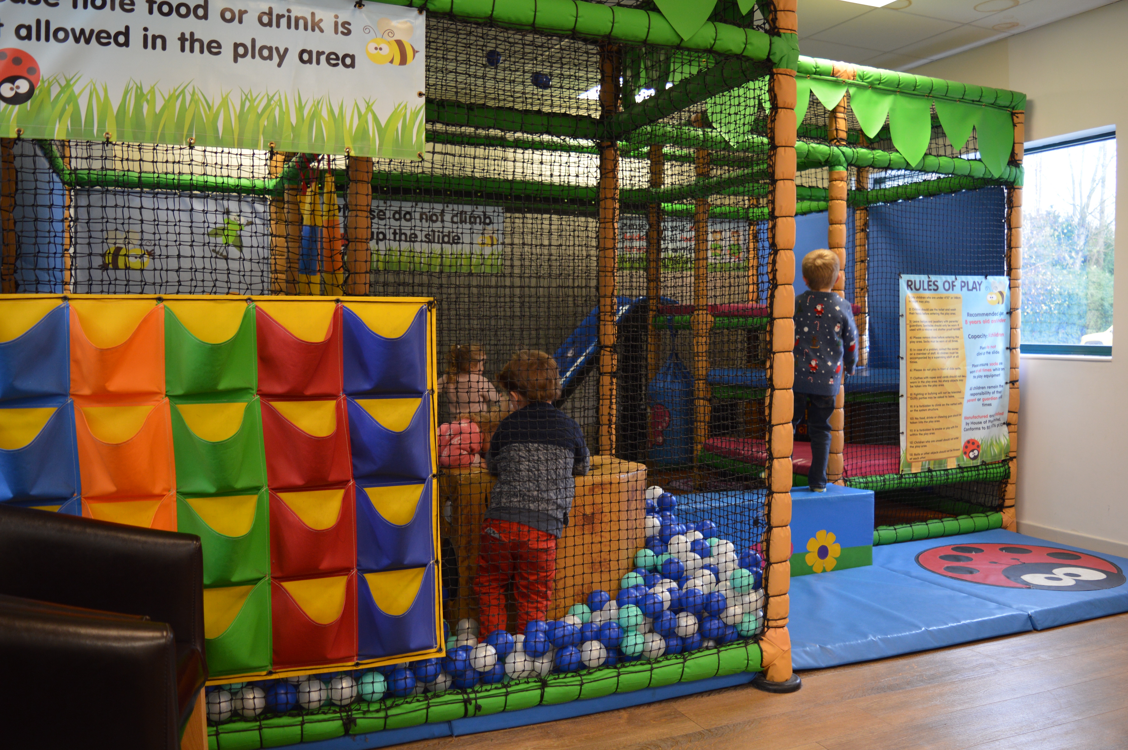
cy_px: 375
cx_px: 564
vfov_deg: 43.5
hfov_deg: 62.0
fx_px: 939
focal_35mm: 30
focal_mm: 20
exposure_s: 1/25
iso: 400
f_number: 3.5
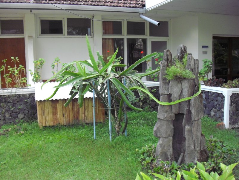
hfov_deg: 49.0
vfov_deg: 37.7
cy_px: 90
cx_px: 120
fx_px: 262
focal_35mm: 38
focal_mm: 6.2
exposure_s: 1/100
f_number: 2.8
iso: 200
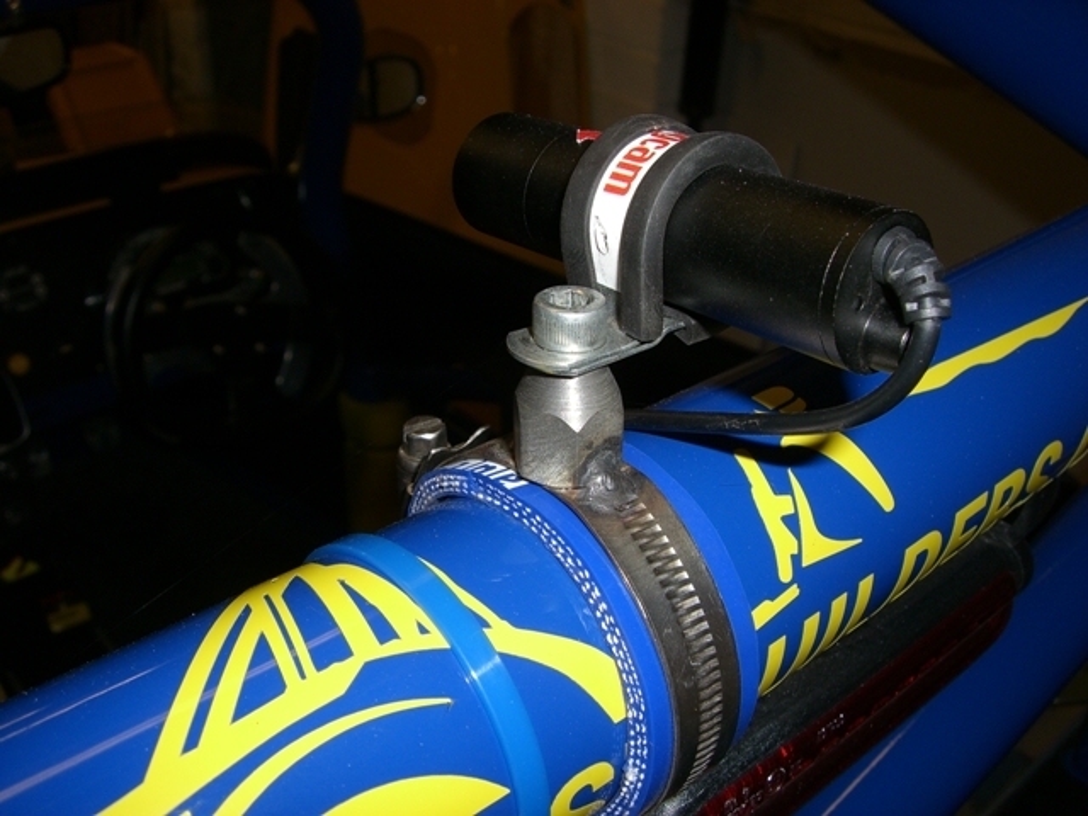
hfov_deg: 49.0
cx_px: 544
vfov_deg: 37.7
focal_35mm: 38
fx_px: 1194
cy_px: 408
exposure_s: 1/60
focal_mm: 6.2
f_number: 4.3
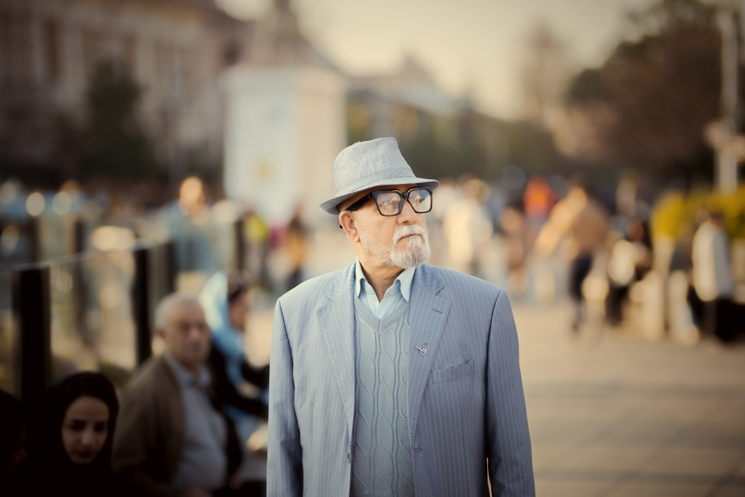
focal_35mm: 85
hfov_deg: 23.9
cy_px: 248
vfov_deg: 16.1
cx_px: 372
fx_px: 1759
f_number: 1.4
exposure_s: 1/1600
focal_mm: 85
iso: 100
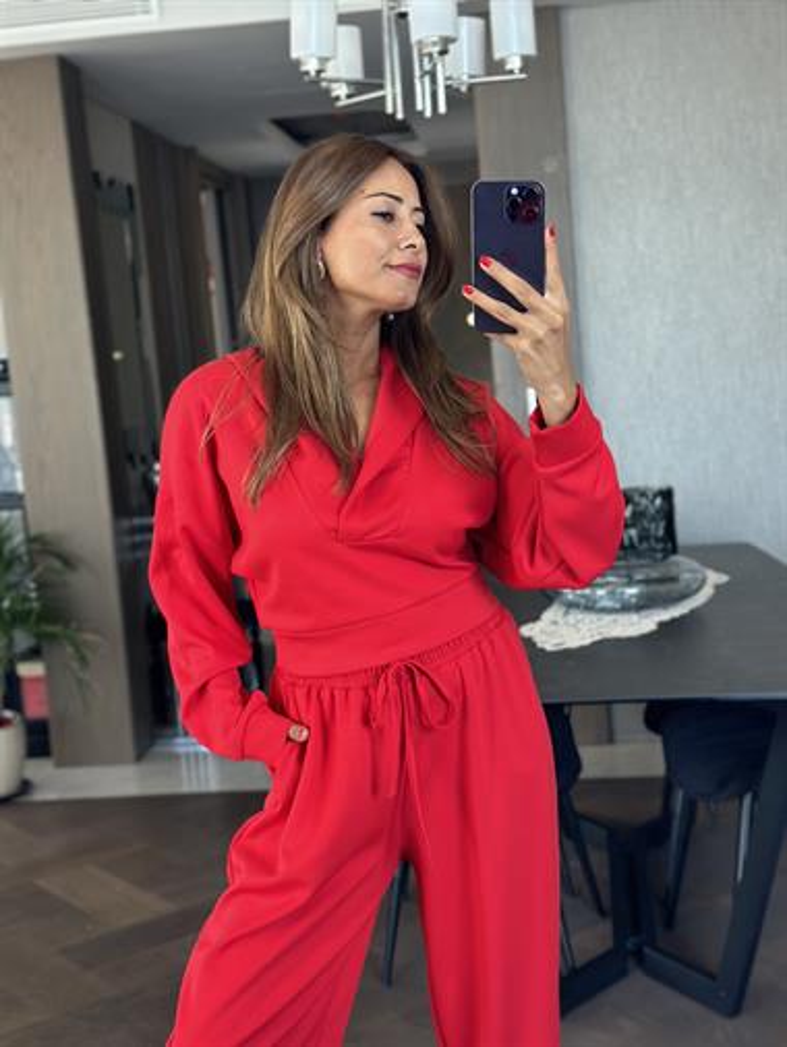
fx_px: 1454
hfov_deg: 30.3
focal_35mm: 48
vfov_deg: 39.6
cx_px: 394
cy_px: 524
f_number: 1.78
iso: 100
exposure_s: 1/75
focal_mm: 6.86
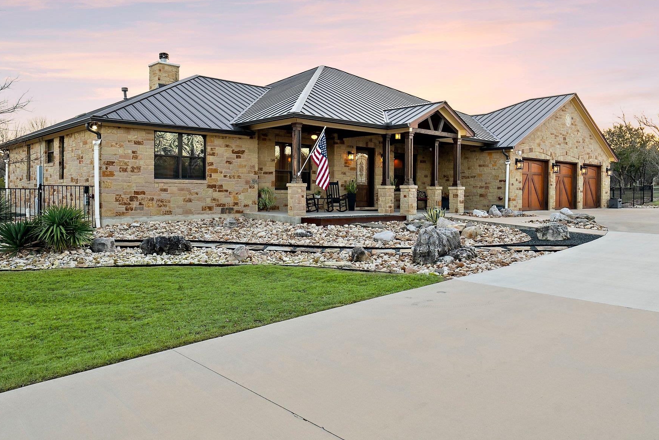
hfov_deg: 65.4
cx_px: 326
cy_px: 198
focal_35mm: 28
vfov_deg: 46.4
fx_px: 513
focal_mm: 24
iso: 200
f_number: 7.1
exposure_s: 1/30
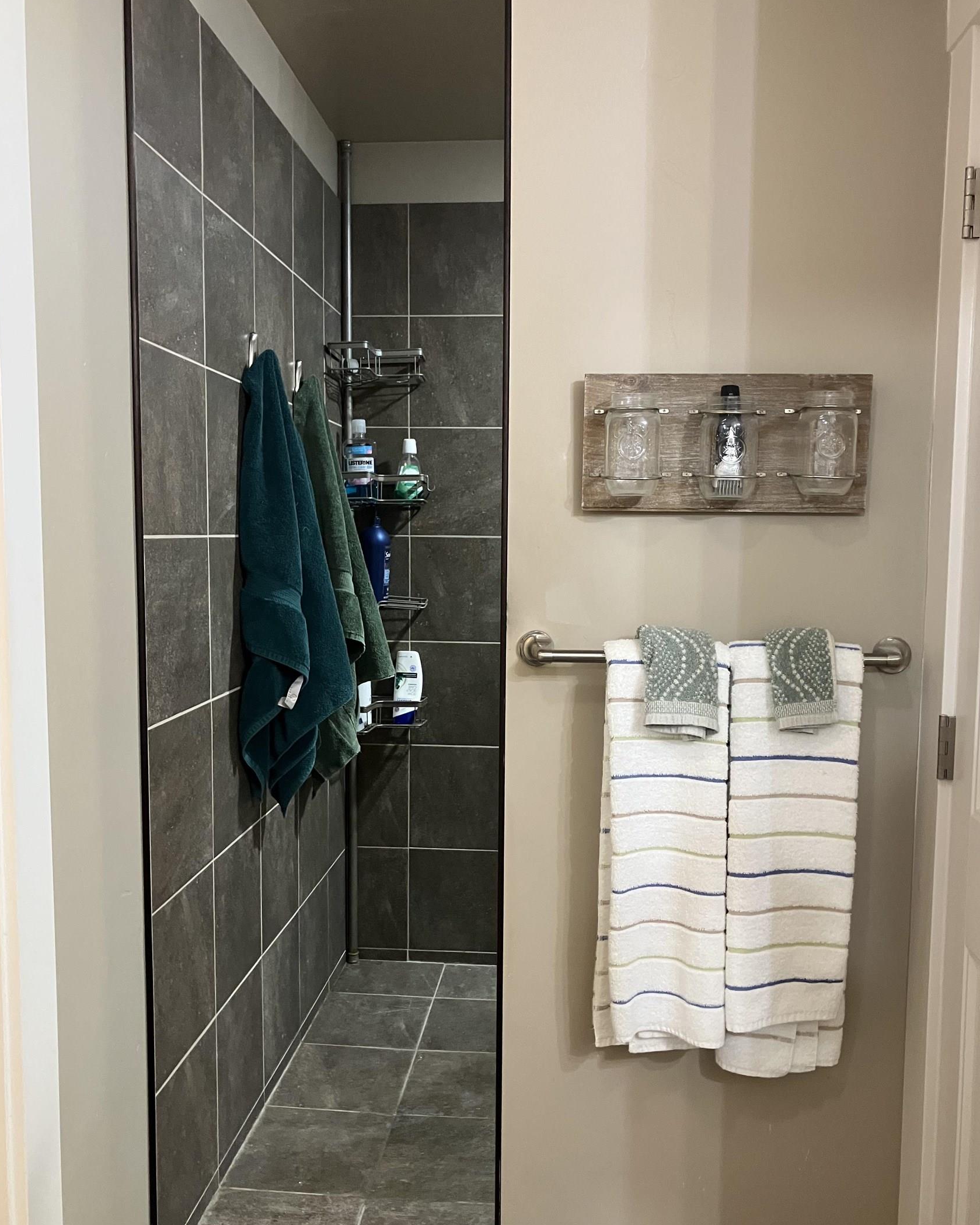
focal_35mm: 30
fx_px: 1088
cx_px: 480
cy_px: 648
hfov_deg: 48.5
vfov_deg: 58.7
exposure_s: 1/60
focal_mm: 3.99
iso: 320
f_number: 1.8
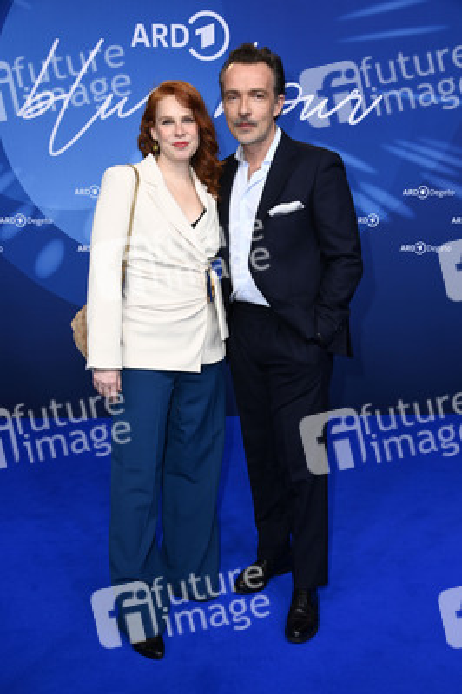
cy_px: 347
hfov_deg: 37.8
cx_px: 231
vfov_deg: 54.5
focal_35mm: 35
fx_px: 675
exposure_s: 1/250
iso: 1000
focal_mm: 35
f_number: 5.6
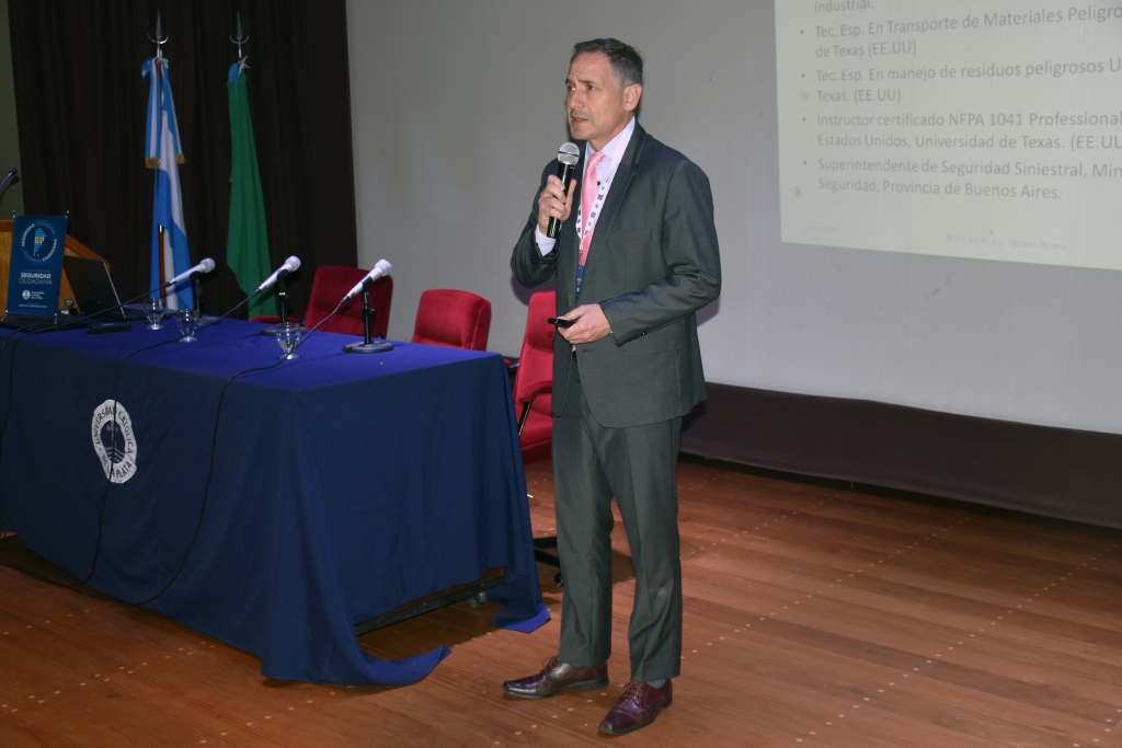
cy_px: 374
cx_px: 561
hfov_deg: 43.6
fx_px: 1403
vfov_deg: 29.9
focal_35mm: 45
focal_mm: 30
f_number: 4
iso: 400
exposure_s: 1/60
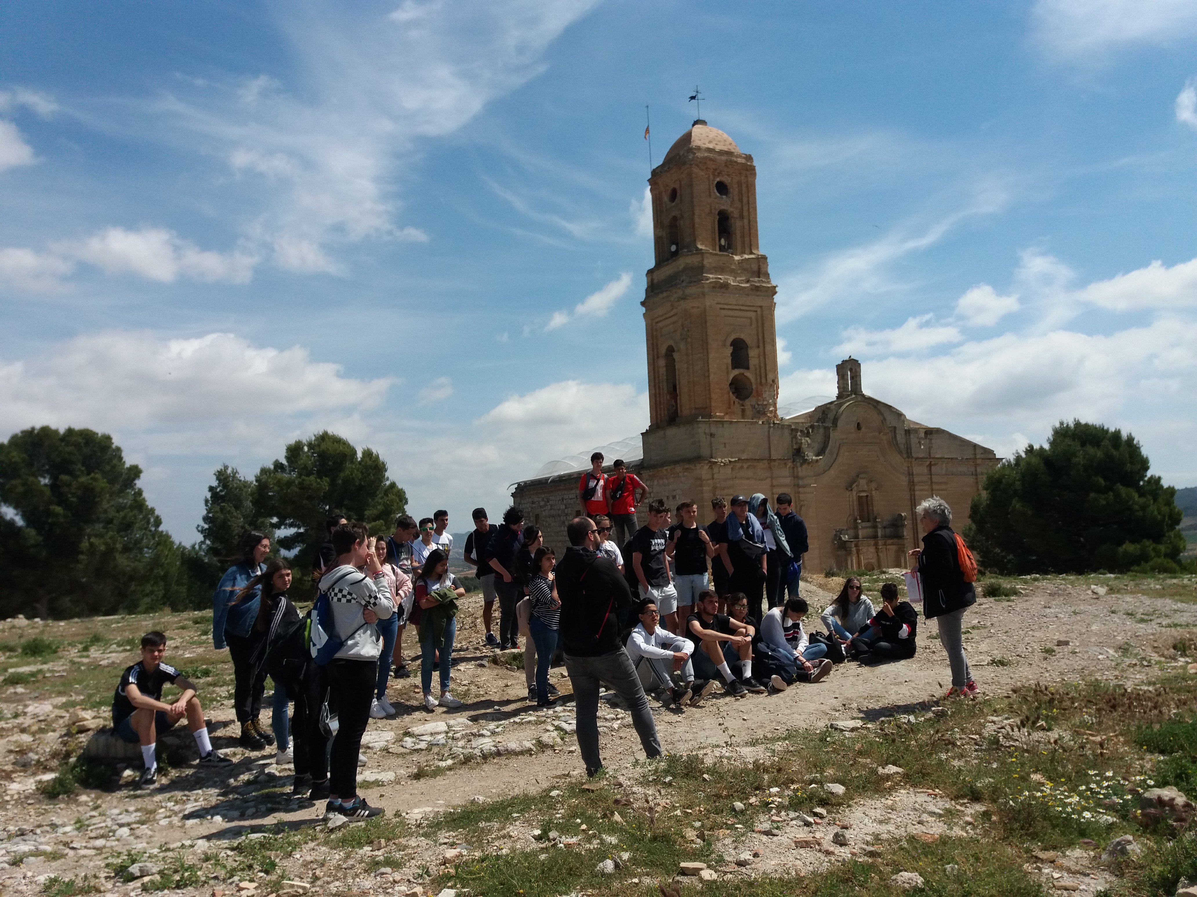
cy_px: 448
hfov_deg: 63.4
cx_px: 598
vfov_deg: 49.7
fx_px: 968
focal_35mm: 28
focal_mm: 3.7
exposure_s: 1/3022
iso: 64
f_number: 1.9
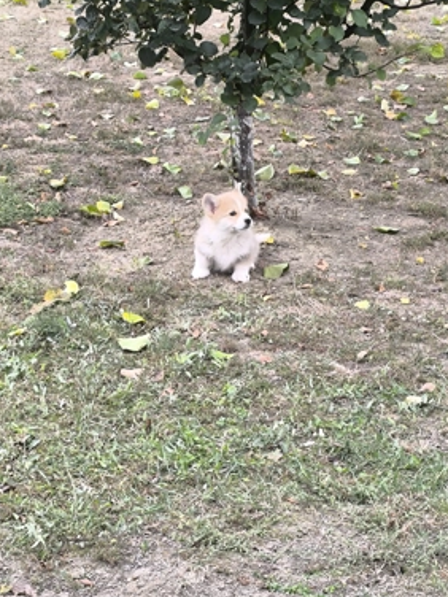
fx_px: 1708
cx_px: 222
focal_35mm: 99
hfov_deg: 14.9
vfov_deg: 19.8
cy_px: 306
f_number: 1.65
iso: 80
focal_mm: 6.14
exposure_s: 1/100
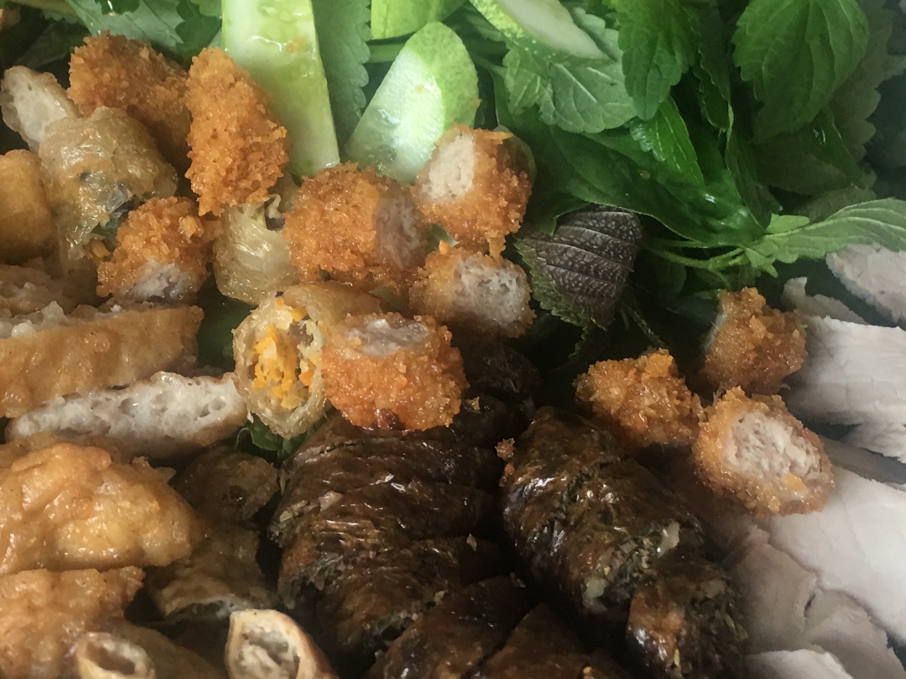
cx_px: 276
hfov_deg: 30.9
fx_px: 1623
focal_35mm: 62
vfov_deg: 23.5
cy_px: 197
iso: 40
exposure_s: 1/33
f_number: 2.2
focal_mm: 4.15
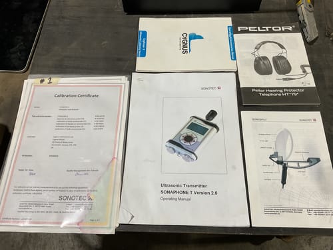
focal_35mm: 29
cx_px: 166
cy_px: 125
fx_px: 279
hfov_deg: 61.7
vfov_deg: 48.2
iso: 32
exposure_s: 1/100
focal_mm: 3
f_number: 1.8
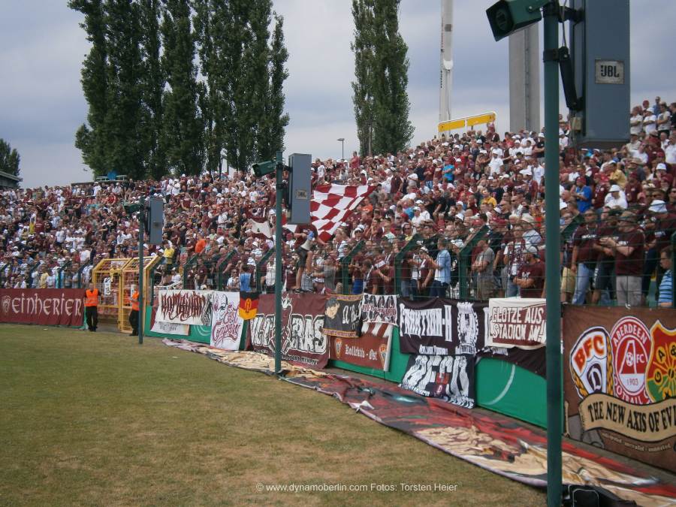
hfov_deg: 40.4
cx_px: 338
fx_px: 918
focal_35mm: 47
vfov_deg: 30.9
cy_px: 254
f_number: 3.4
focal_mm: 8.3
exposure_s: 1/320
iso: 80
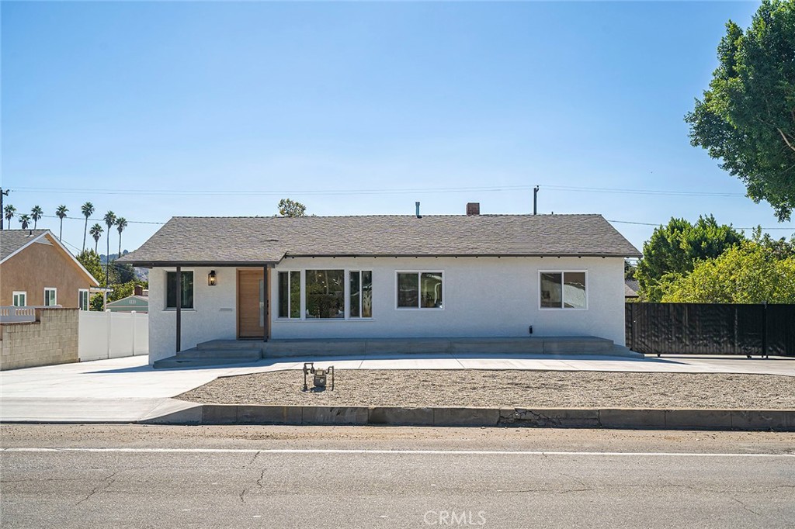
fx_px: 728
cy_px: 264
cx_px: 398
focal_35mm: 33
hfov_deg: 57.2
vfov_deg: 39.9
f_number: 7.1
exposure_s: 1/1600
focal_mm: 33
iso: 320
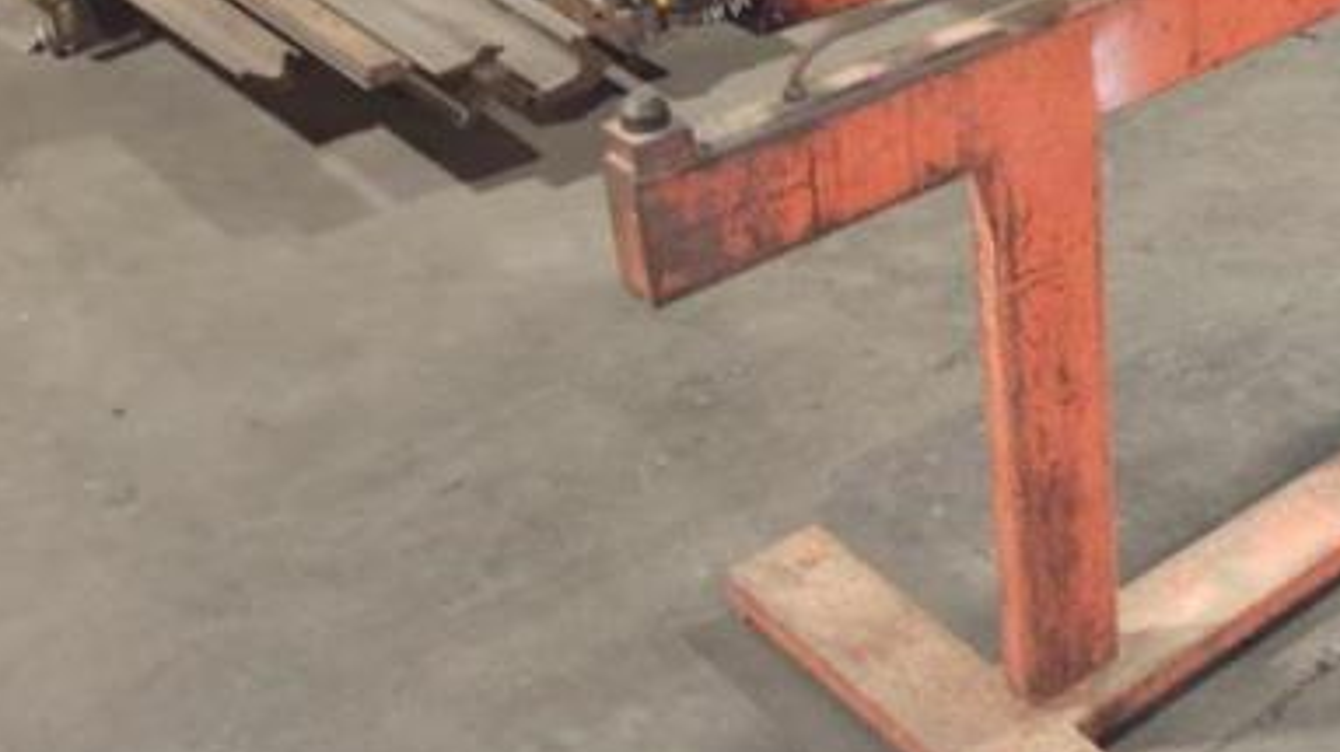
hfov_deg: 33.5
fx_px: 2060
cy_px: 149
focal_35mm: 58
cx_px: 1288
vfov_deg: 20.5
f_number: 1.8
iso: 125
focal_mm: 5.4
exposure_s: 1/10
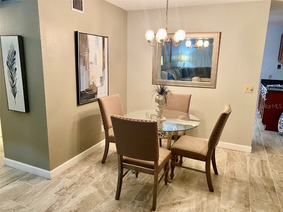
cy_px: 106
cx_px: 142
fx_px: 213
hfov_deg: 67.3
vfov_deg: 53.1
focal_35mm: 26
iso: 200
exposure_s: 1/60
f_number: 1.8
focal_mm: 4.25
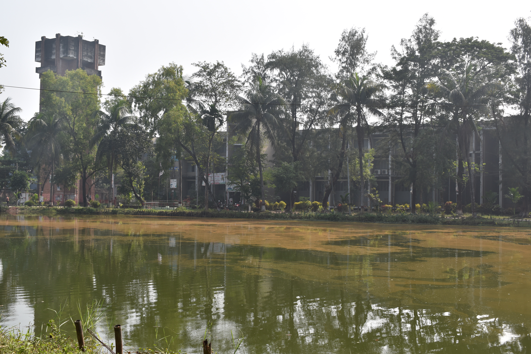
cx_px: 266
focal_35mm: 45
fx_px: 664
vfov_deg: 29.9
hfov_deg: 43.6
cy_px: 177
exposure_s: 1/250
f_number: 8
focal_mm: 30
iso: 100
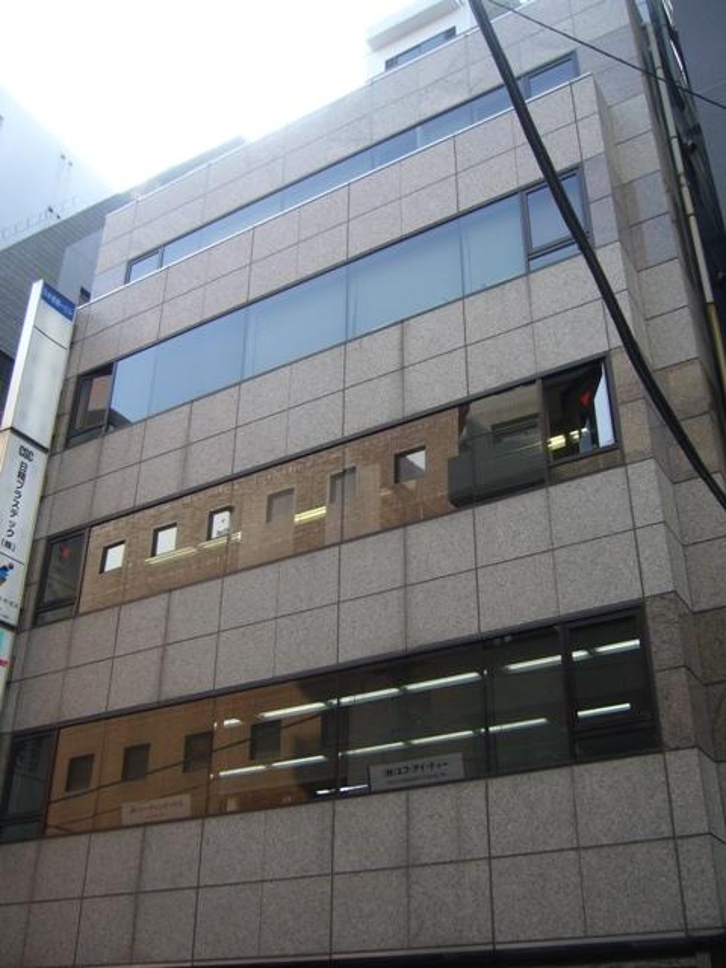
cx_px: 363
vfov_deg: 52.6
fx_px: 979
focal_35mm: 35
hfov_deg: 40.7
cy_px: 484
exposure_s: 1/250
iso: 80
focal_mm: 5.8
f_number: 2.8
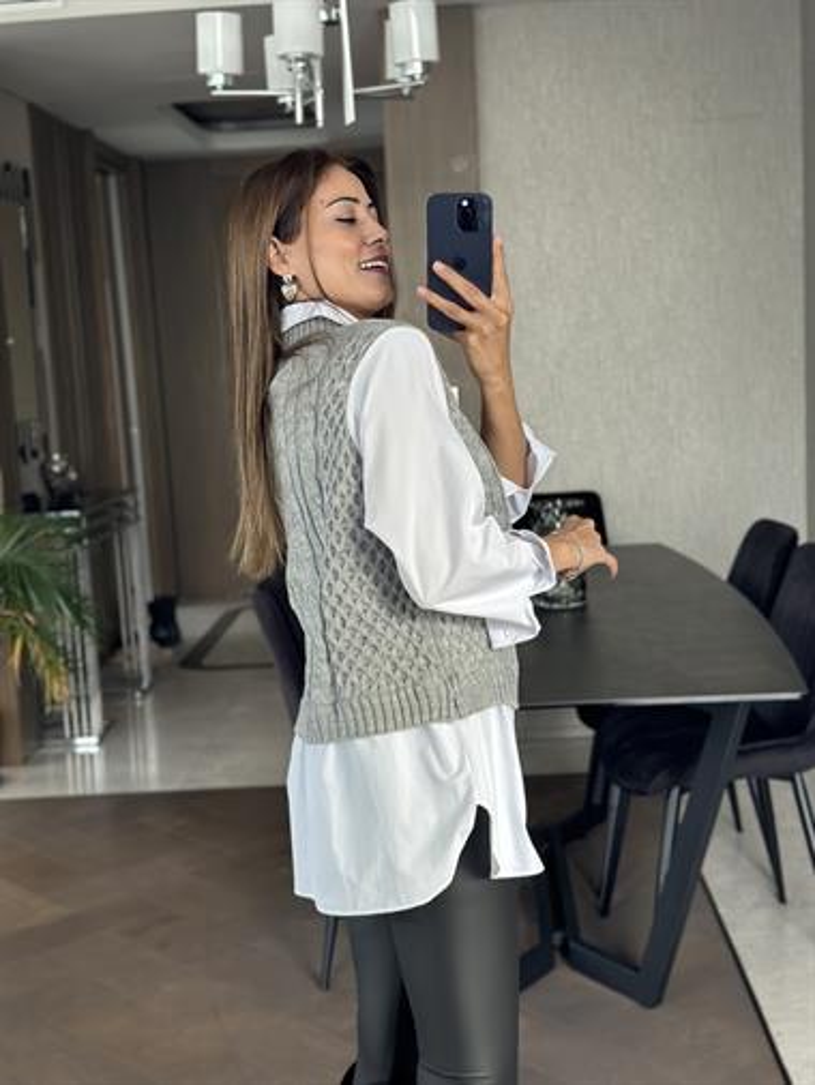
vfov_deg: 39.6
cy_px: 542
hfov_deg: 30.3
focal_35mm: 48
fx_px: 1506
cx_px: 408
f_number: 1.78
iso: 125
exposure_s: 1/75
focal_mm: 6.86
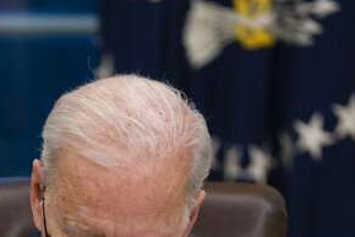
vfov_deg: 2.0
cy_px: 351
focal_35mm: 689
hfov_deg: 3.0
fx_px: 6790
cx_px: 28
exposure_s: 1/320
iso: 2000
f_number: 2.8
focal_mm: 195
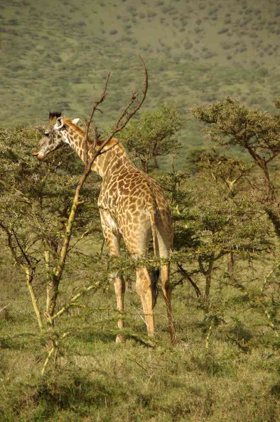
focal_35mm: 214
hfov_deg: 6.4
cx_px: 140
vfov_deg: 9.6
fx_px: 2502
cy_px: 211
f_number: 6.7
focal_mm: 142.5
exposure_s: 1/250
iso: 100
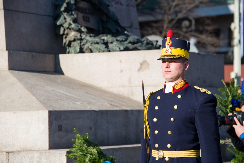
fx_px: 1153
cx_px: 122
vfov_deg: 8.1
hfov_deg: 12.1
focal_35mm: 170
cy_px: 82
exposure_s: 1/200
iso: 100
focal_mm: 170
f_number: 7.1
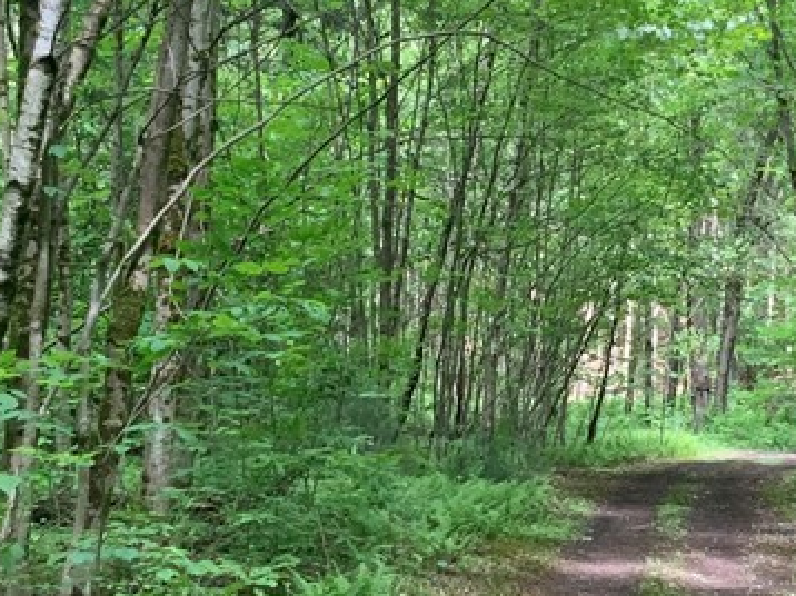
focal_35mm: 83
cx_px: 607
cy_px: 298
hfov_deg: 23.3
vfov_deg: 17.8
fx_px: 1907
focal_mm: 3
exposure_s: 1/122
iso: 64
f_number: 1.8
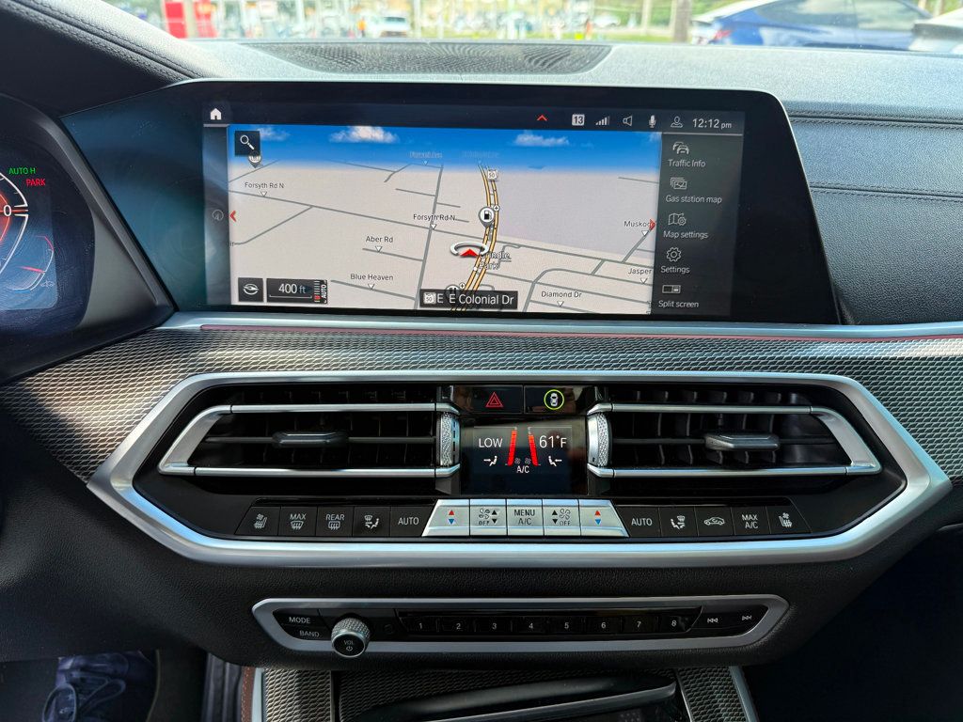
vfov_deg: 56.8
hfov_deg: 71.6
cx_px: 482
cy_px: 361
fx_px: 668
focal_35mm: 24
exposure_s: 1/304
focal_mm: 6.76
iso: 80
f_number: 1.78
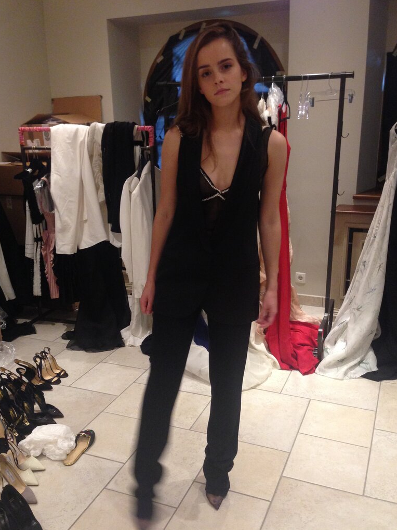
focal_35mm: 35
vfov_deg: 52.6
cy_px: 275
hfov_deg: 40.7
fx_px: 535
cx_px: 203
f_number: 2.4
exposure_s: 1/20
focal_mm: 4.12
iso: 200
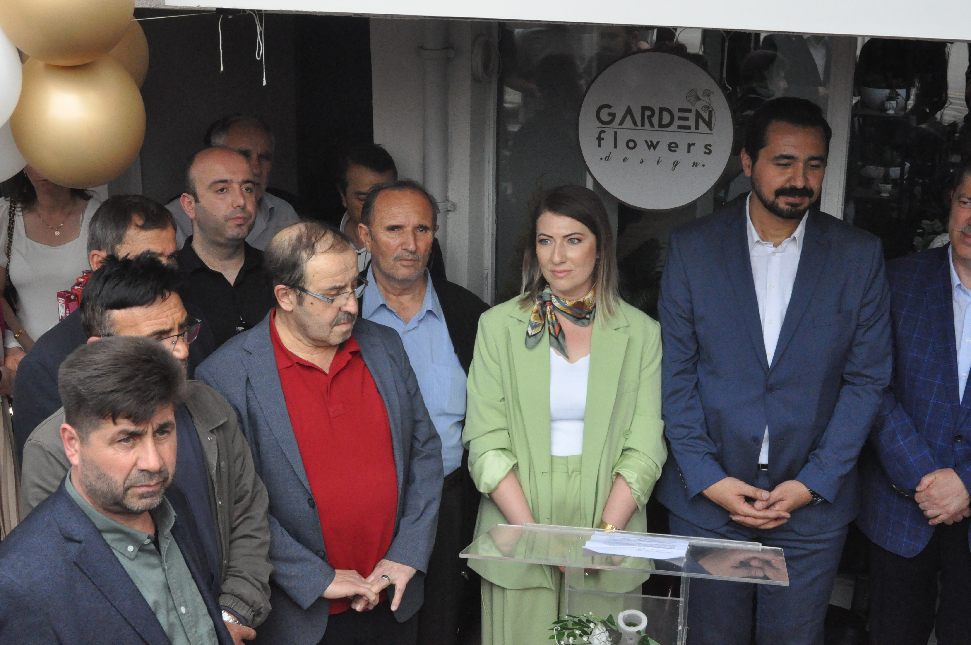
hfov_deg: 37.9
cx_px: 486
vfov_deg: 25.7
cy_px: 322
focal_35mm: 52
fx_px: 1414
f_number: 11
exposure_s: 1/500
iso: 3200
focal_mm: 35
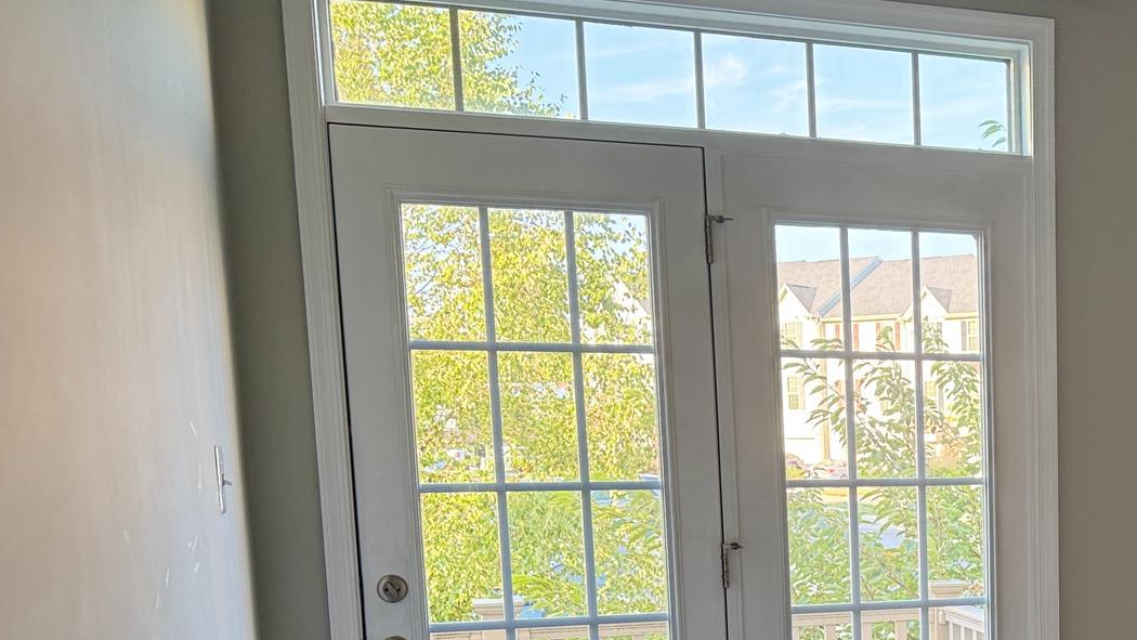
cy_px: 642
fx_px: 1538
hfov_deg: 37.2
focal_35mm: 51
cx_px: 1083
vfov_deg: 22.6
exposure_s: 1/164
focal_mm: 6.76
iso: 100
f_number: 1.78
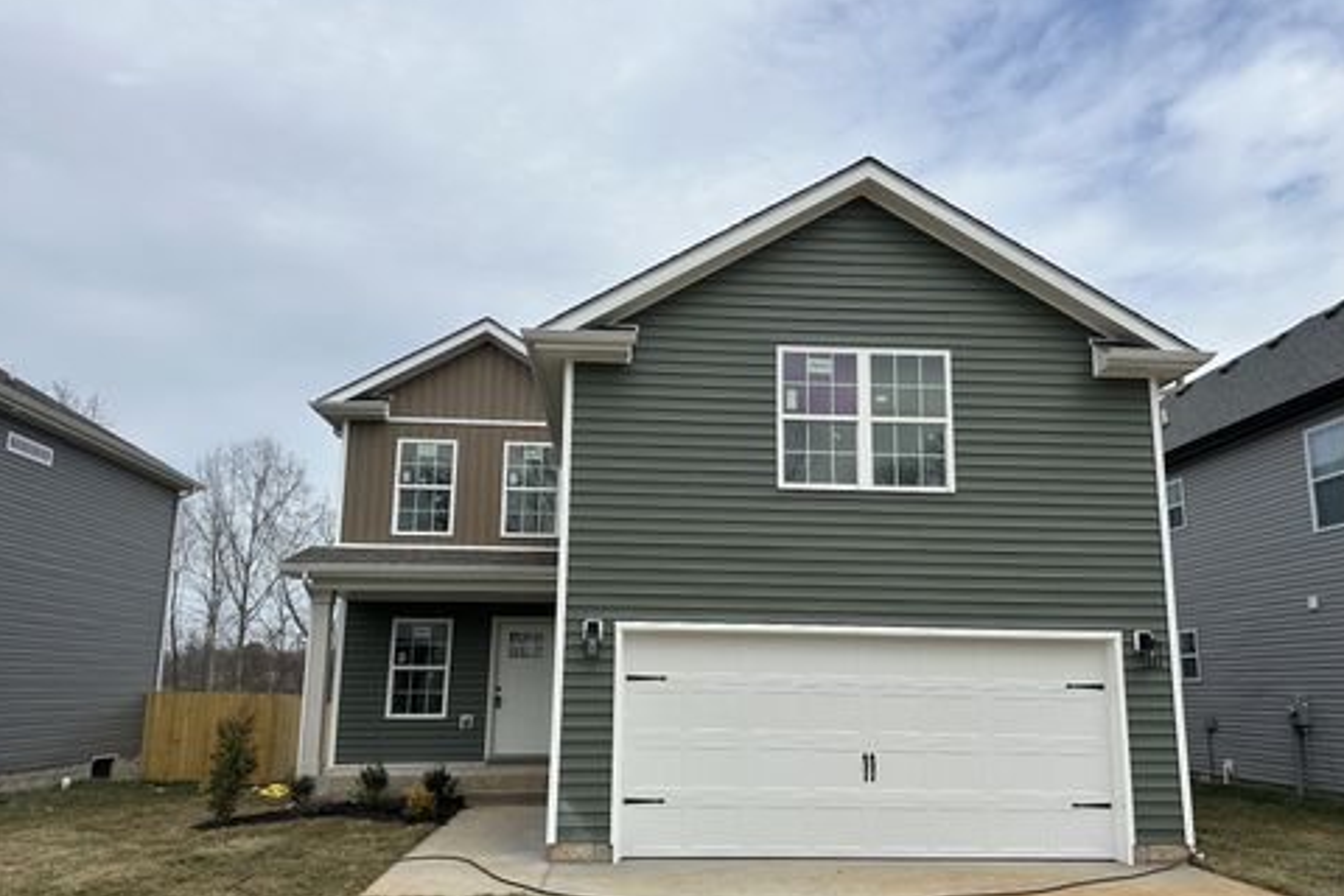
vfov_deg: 49.4
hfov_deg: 69.4
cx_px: 686
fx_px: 971
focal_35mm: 26
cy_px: 503
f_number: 1.78
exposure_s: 1/5848
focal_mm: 6.86
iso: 80
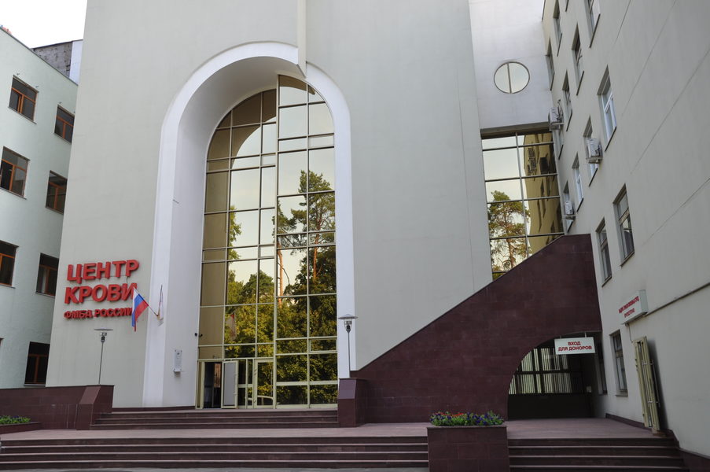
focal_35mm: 30
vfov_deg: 43.5
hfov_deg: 62.0
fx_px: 591
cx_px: 355
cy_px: 236
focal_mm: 20
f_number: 5.6
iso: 200
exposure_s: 1/125
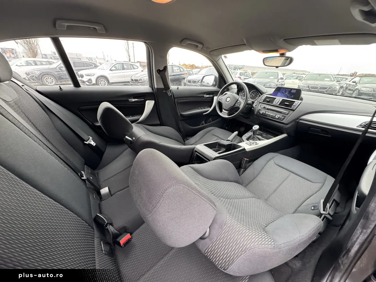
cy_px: 141
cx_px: 188
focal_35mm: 14
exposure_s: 1/78
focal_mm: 2.22
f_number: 2.2
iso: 320
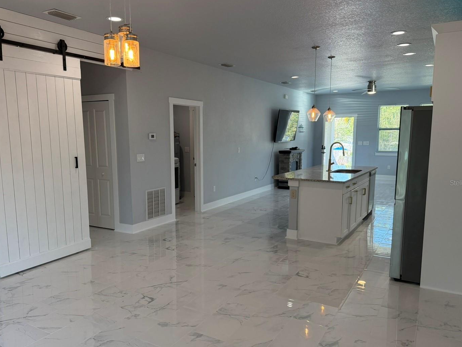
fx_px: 374
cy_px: 182
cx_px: 212
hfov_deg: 63.3
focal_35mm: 28
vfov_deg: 49.7
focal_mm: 6.76
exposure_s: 1/218
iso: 160
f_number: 1.78
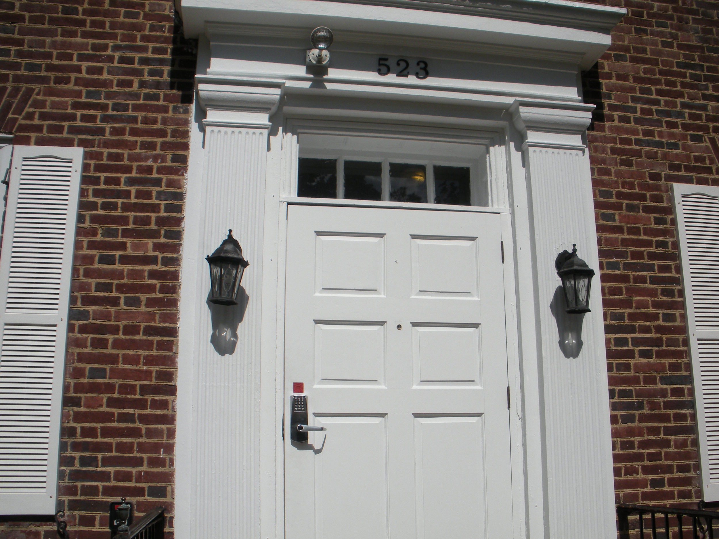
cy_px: 270
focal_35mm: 35
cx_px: 360
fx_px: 727
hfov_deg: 52.6
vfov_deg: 40.7
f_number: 5.6
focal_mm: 6.3
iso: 64
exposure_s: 1/1075
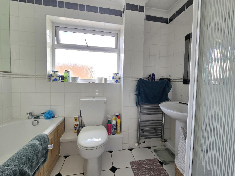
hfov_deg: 106.2
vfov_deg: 89.9
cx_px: 118
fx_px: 88
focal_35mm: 13
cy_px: 88
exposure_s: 1/100
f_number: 2.2
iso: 64
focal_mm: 2.2
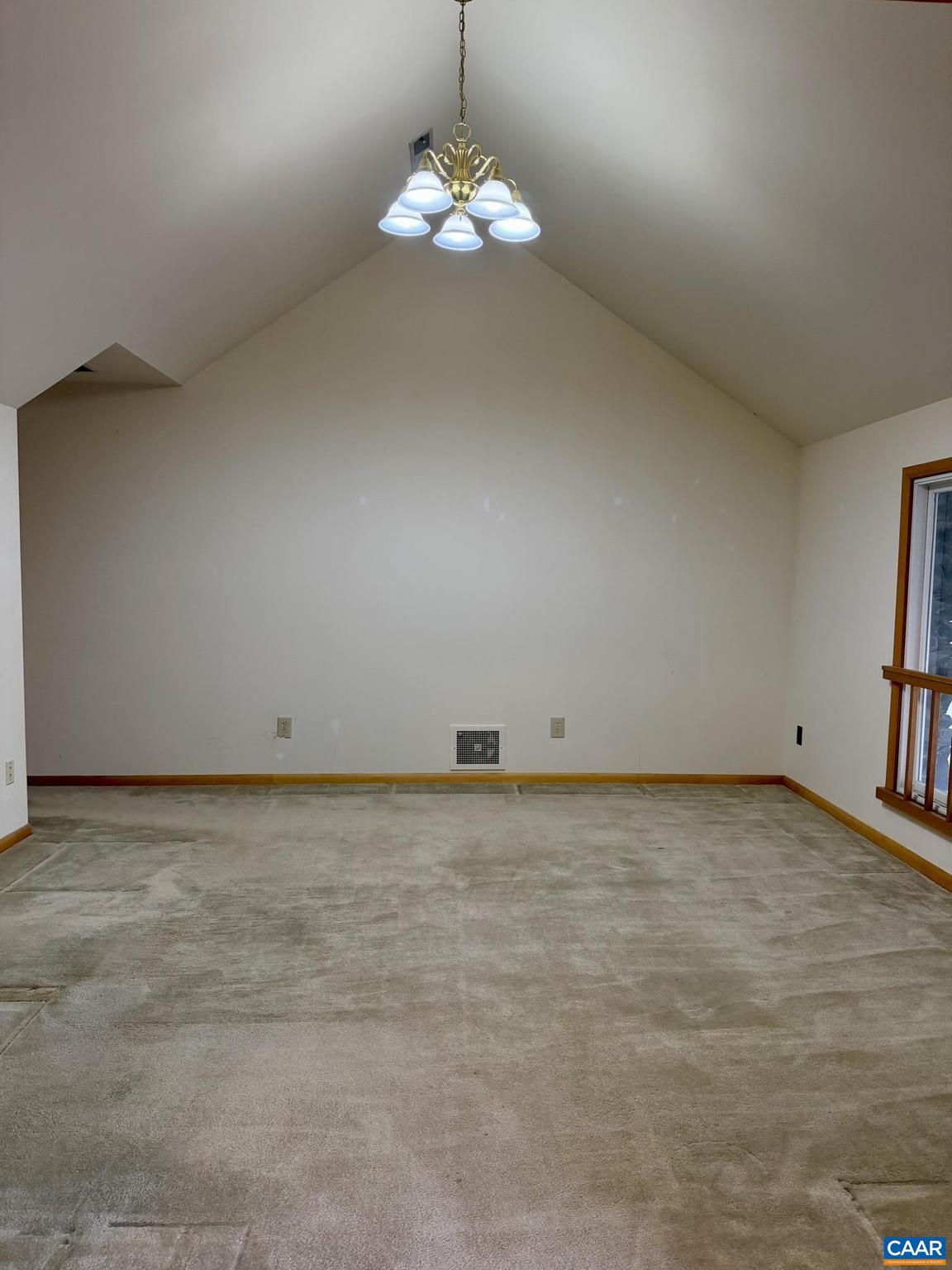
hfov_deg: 56.8
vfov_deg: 71.6
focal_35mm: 24
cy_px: 635
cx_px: 476
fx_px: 880
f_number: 1.78
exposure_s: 1/120
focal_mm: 6.76
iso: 200
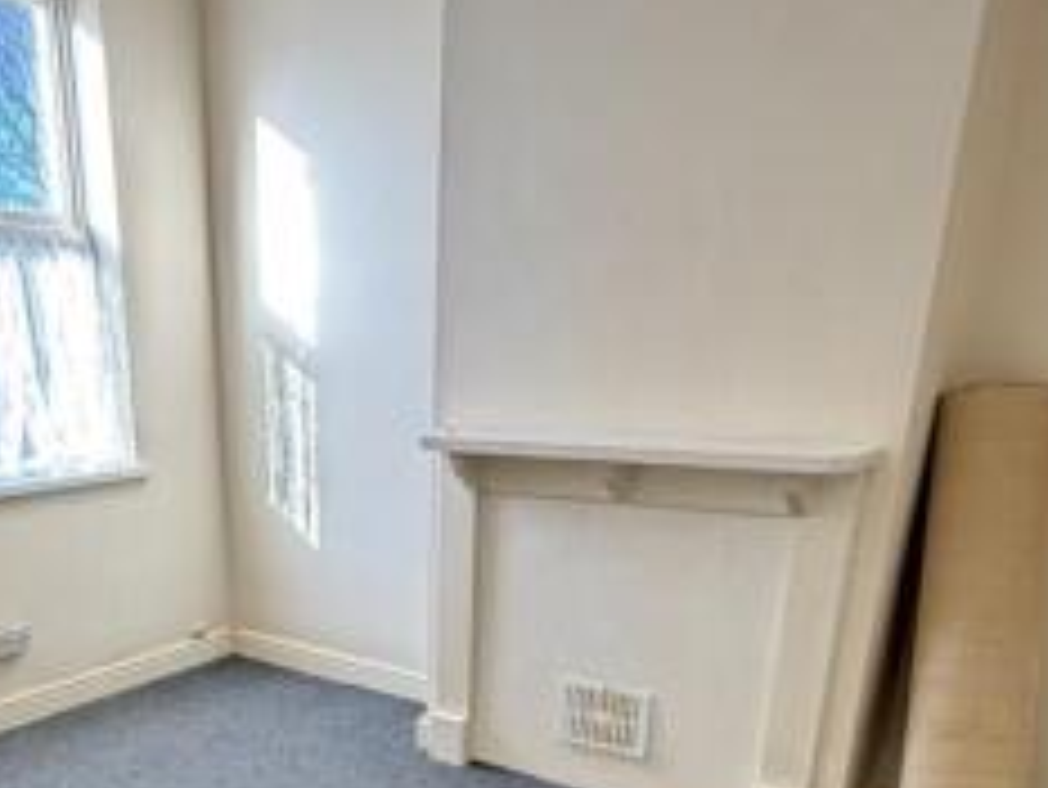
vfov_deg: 37.5
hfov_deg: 51.5
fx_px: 1060
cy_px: 741
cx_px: 335
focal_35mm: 35
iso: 320
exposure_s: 1/87
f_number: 2.2
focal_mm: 2.22
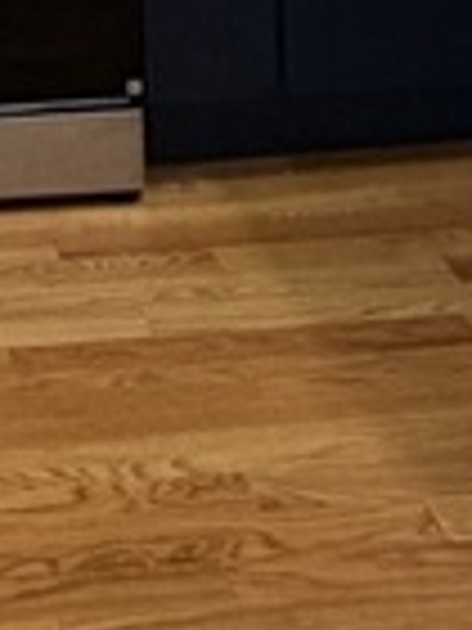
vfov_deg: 15.3
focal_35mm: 108
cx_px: -207
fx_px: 1963
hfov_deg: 13.1
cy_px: -562
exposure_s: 1/120
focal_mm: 2.22
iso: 250
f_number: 2.2
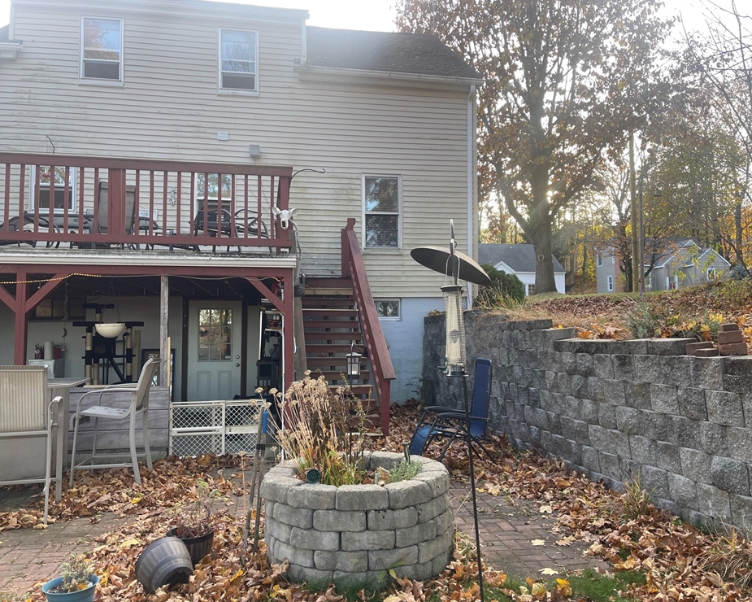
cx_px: 385
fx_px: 601
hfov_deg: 64.1
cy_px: 298
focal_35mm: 27
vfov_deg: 53.2
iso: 32
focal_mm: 5.1
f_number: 1.6
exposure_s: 1/121
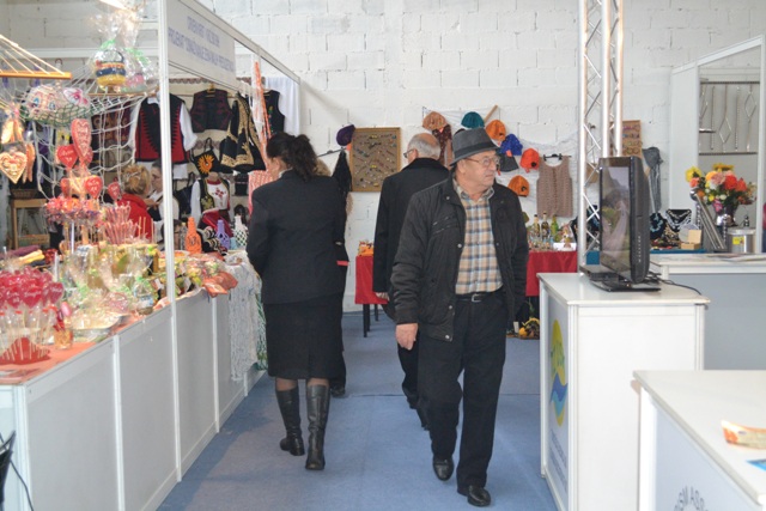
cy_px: 256
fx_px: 1021
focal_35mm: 48
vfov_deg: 28.1
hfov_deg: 41.1
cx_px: 383
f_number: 4.8
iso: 2500
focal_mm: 32
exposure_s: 1/60
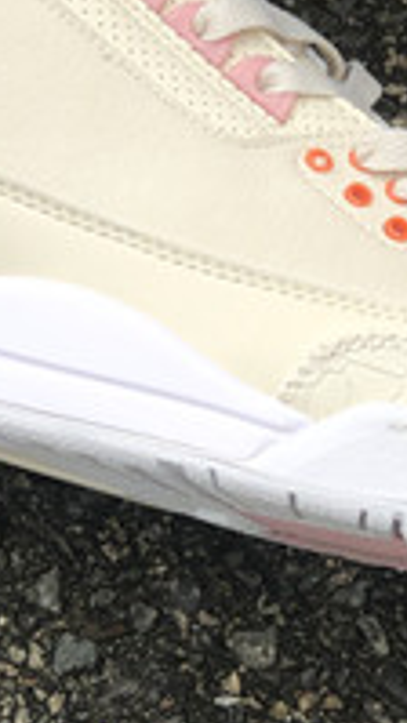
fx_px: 4046
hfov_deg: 5.7
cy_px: 536
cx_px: 480
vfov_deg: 10.2
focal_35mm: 211
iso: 16
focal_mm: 6
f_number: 2.4
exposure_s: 1/200
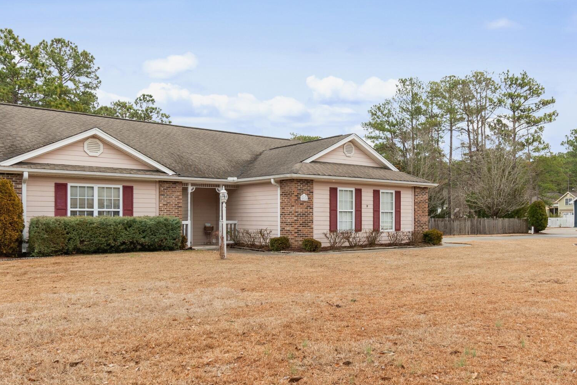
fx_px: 481
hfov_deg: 61.6
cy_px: 218
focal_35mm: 30
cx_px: 334
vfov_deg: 43.5
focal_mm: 10
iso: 100
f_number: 8
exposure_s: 1/60
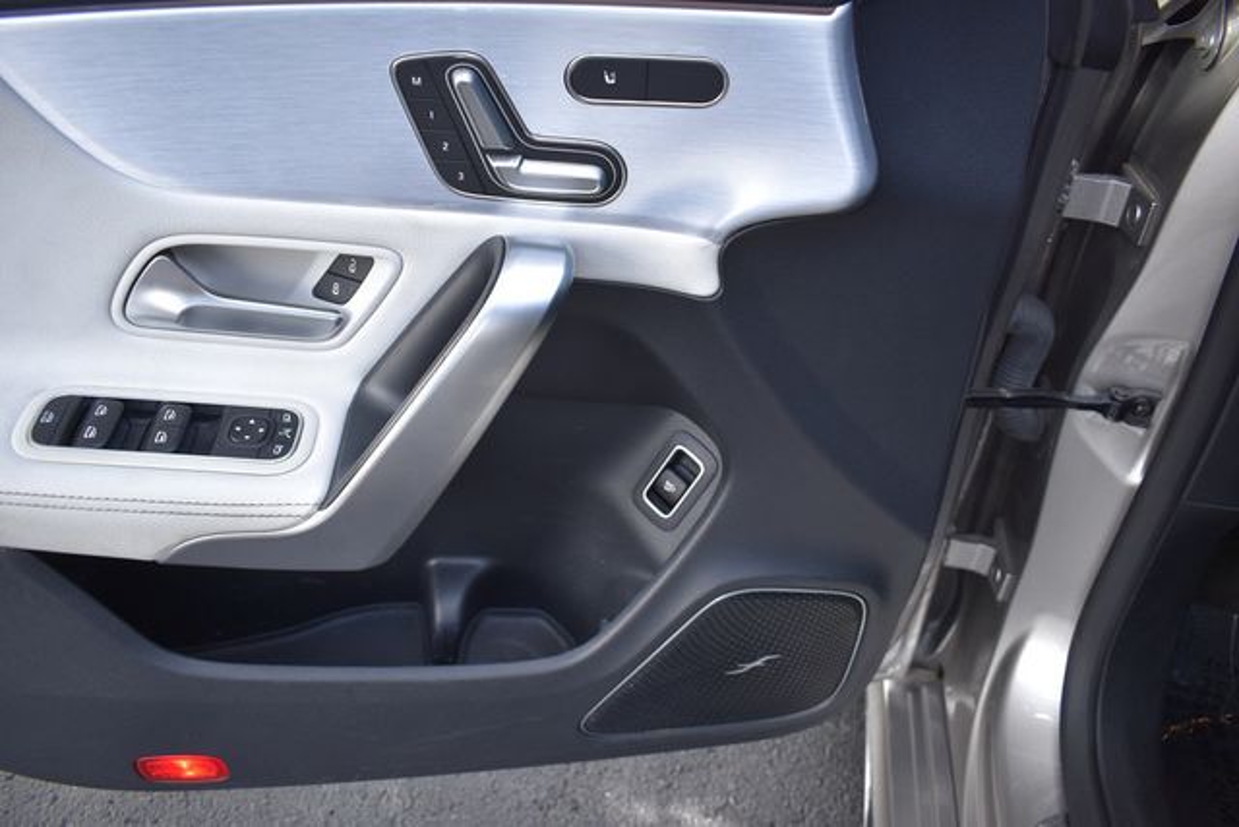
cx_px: 620
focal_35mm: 27
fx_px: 929
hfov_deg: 67.4
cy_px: 414
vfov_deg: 48.0
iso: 400
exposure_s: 1/250
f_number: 4.5
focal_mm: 18
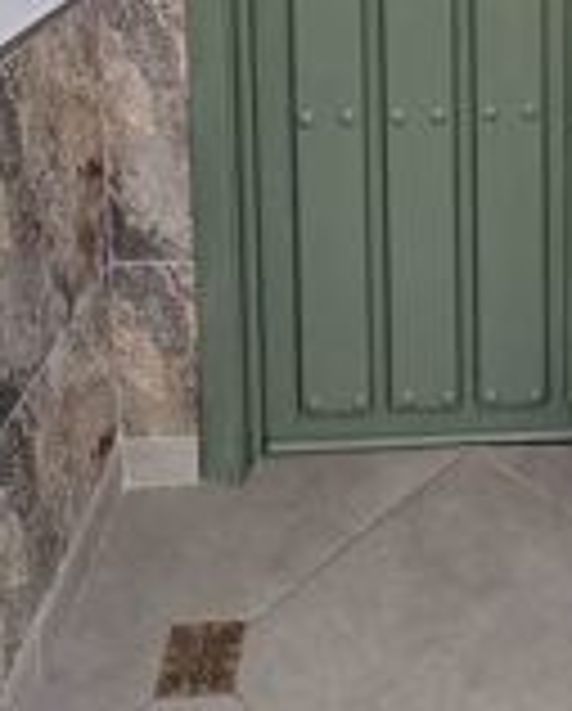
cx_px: 459
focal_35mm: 46
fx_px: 971
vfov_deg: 32.1
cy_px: -180
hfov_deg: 31.9
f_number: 2.2
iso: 125
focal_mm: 2.16
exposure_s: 1/100
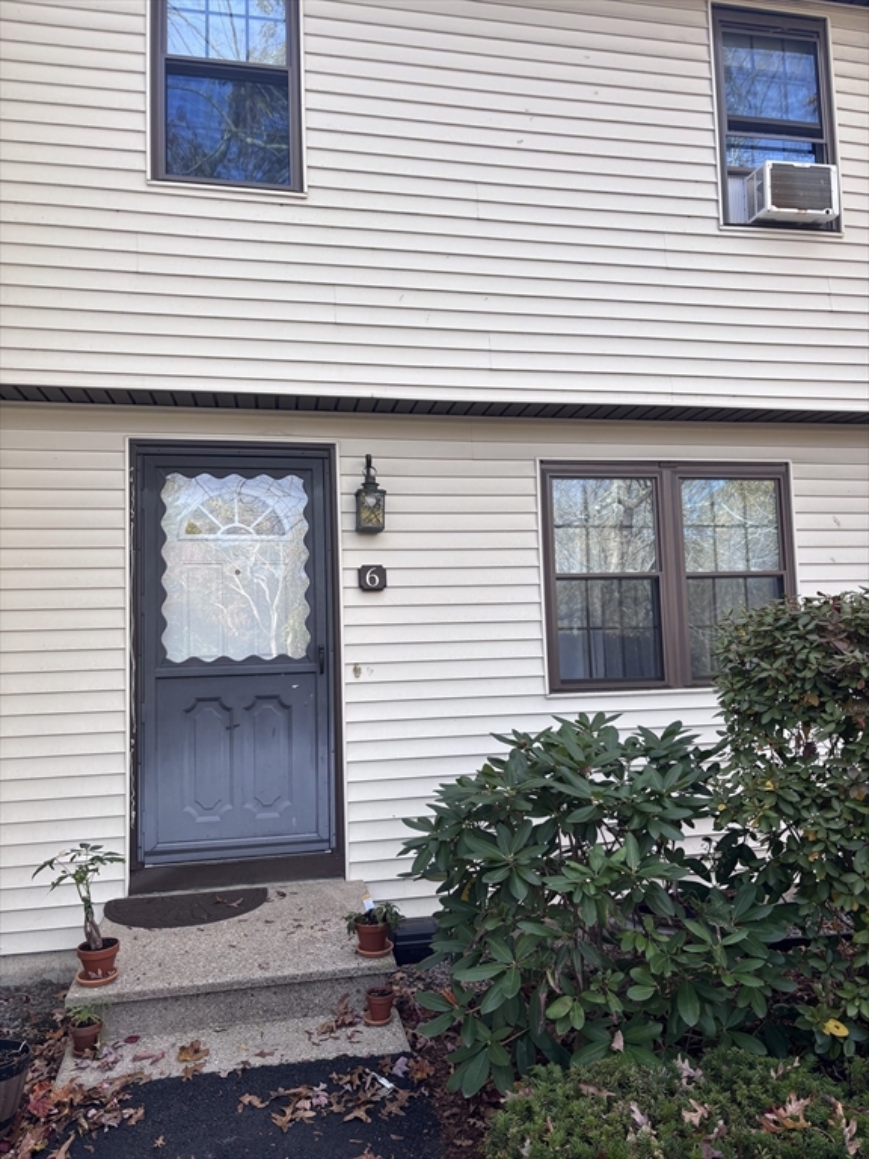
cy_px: 580
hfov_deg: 53.1
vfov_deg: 67.3
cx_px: 434
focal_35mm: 26
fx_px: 870
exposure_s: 1/428
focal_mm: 5.96
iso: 50
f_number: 1.6
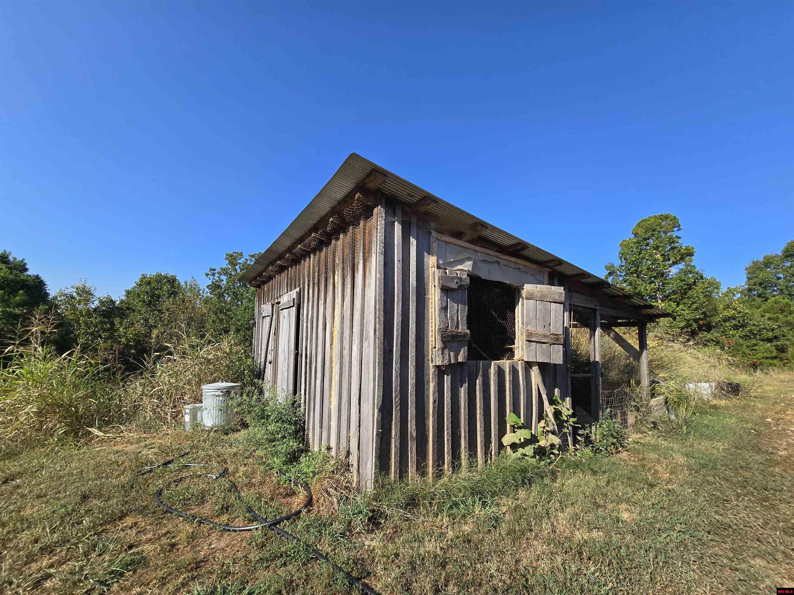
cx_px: 397
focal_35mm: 13
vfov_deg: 89.9
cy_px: 298
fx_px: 298
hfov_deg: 106.2
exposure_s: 1/2000
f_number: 2.2
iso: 64
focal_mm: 2.2
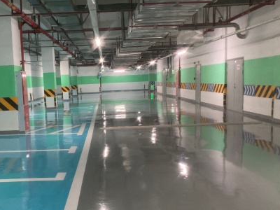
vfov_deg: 34.2
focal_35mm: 42
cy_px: 127
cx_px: 96
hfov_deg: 44.2
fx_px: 340
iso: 400
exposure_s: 1/30
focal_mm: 3.99
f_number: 1.8
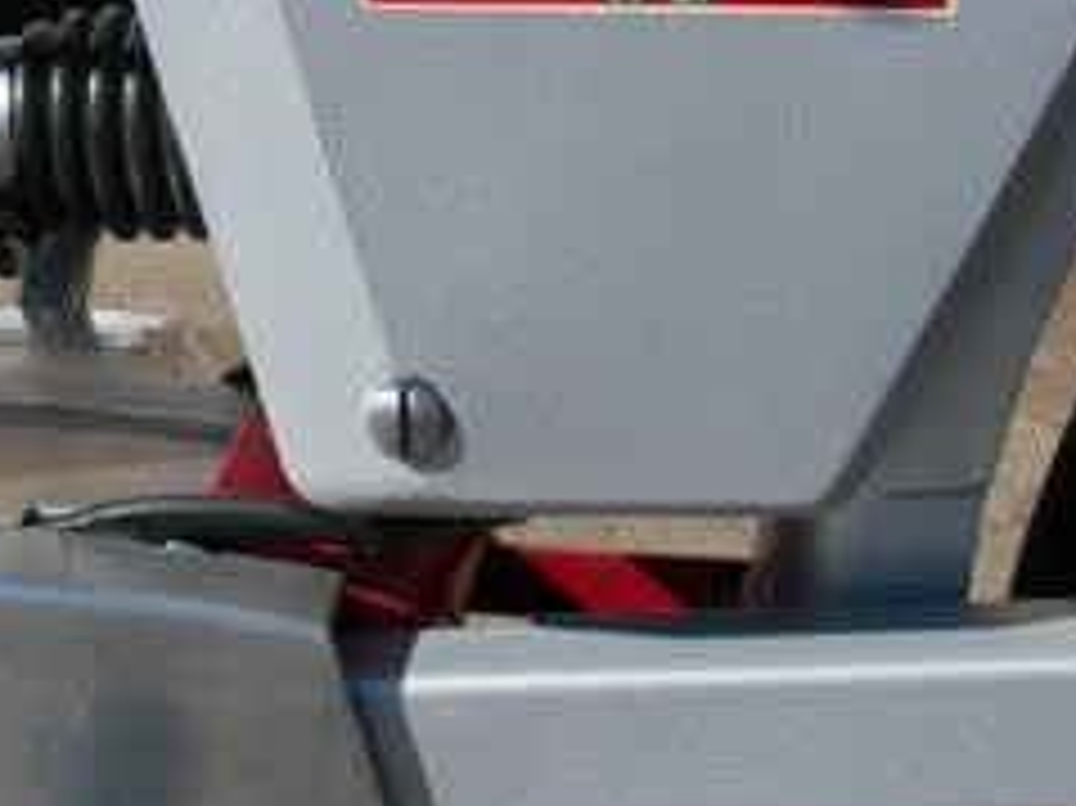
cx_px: 50
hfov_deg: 15.7
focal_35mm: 124
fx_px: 3852
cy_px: 376
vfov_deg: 11.9
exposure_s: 1/466
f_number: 4.8
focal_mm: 7.8
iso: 50
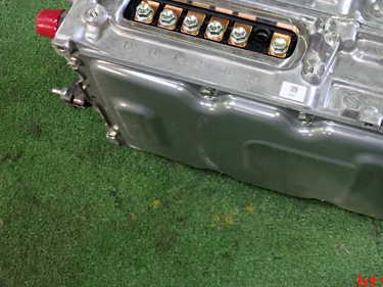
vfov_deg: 29.7
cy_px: 67
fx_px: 531
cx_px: 282
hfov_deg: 38.7
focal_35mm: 48
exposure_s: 1/30
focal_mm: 5.4
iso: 320
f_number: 2.3
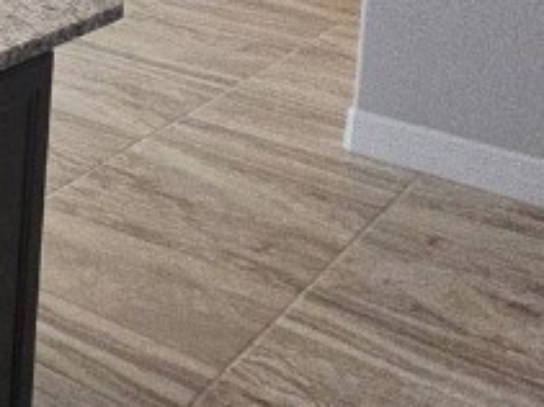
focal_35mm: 63
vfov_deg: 19.9
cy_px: -216
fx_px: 989
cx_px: -526
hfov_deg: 19.2
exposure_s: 1/120
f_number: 2.2
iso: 100
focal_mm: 2.2
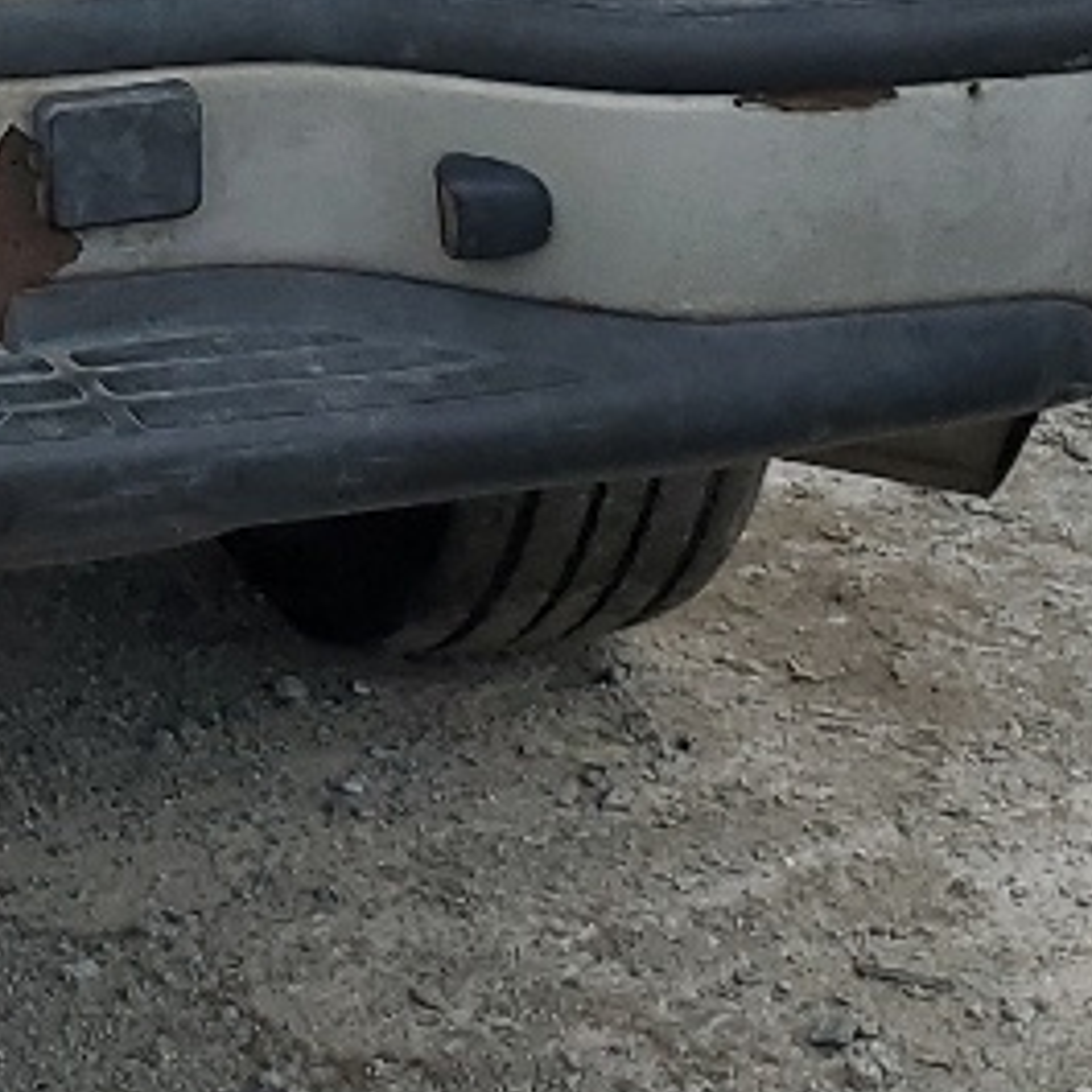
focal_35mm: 139
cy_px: -593
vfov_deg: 11.9
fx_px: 4961
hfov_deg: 12.0
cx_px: -585
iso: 50
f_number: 1.5
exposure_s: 1/1667
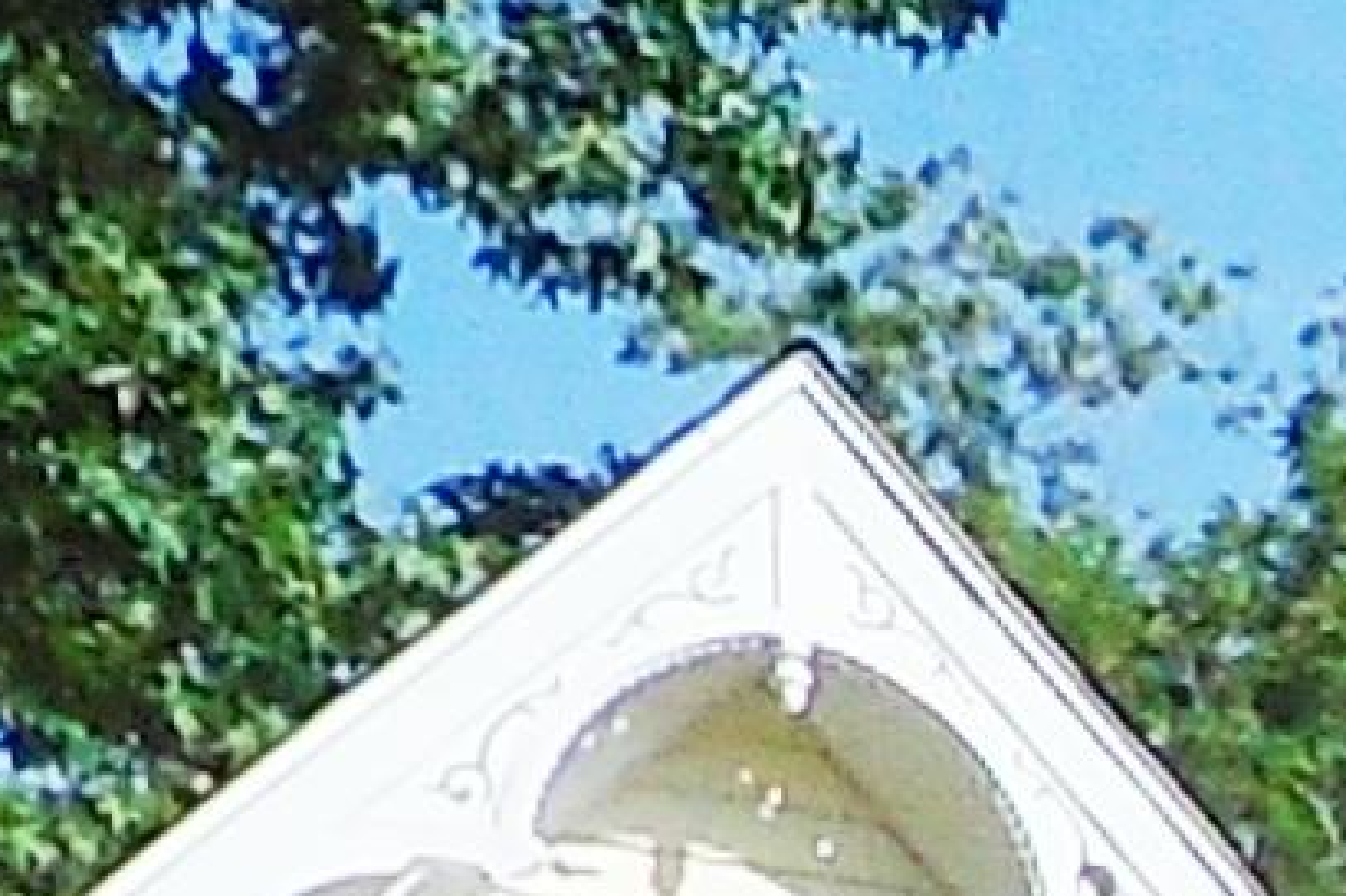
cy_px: 2639
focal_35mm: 204
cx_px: 2708
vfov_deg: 6.2
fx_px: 7624
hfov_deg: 9.4
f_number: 8.8
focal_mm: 5.5
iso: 400
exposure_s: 1/1000
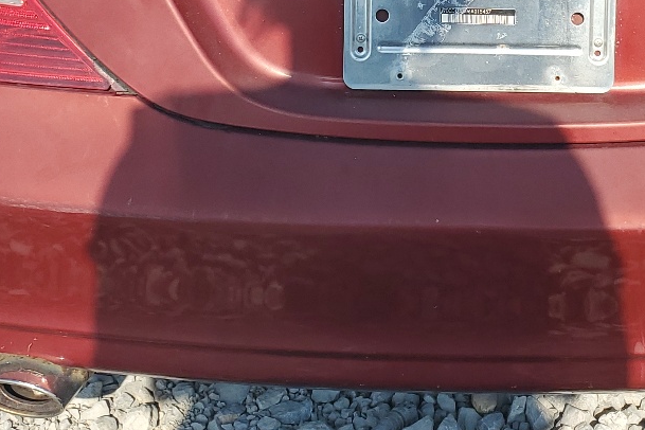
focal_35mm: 71
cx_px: 471
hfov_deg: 28.1
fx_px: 1272
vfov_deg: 18.3
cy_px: -79
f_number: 1.5
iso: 50
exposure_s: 1/2500
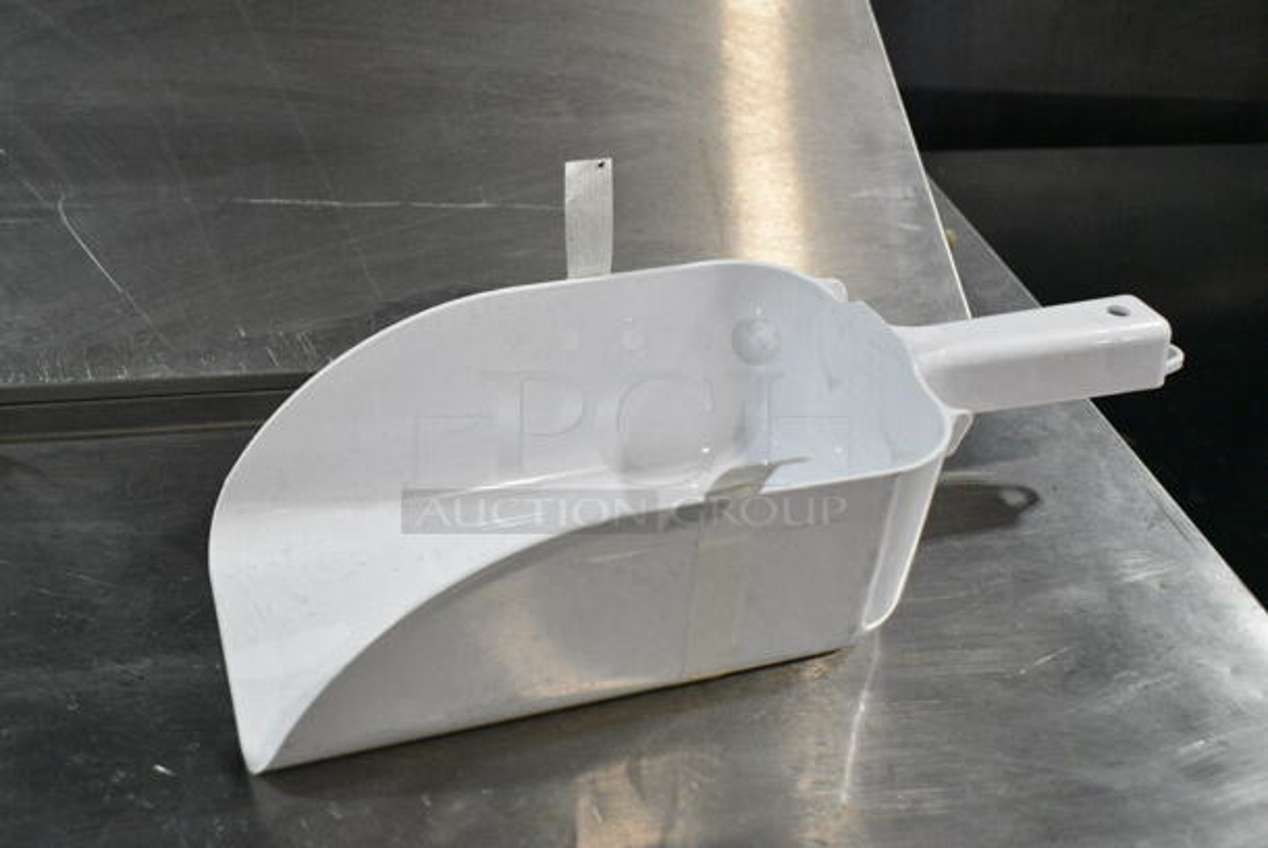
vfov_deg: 33.1
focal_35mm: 40
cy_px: 424
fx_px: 1428
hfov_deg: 47.9
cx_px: 634
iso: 6400
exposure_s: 1/1000
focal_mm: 27
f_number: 6.3
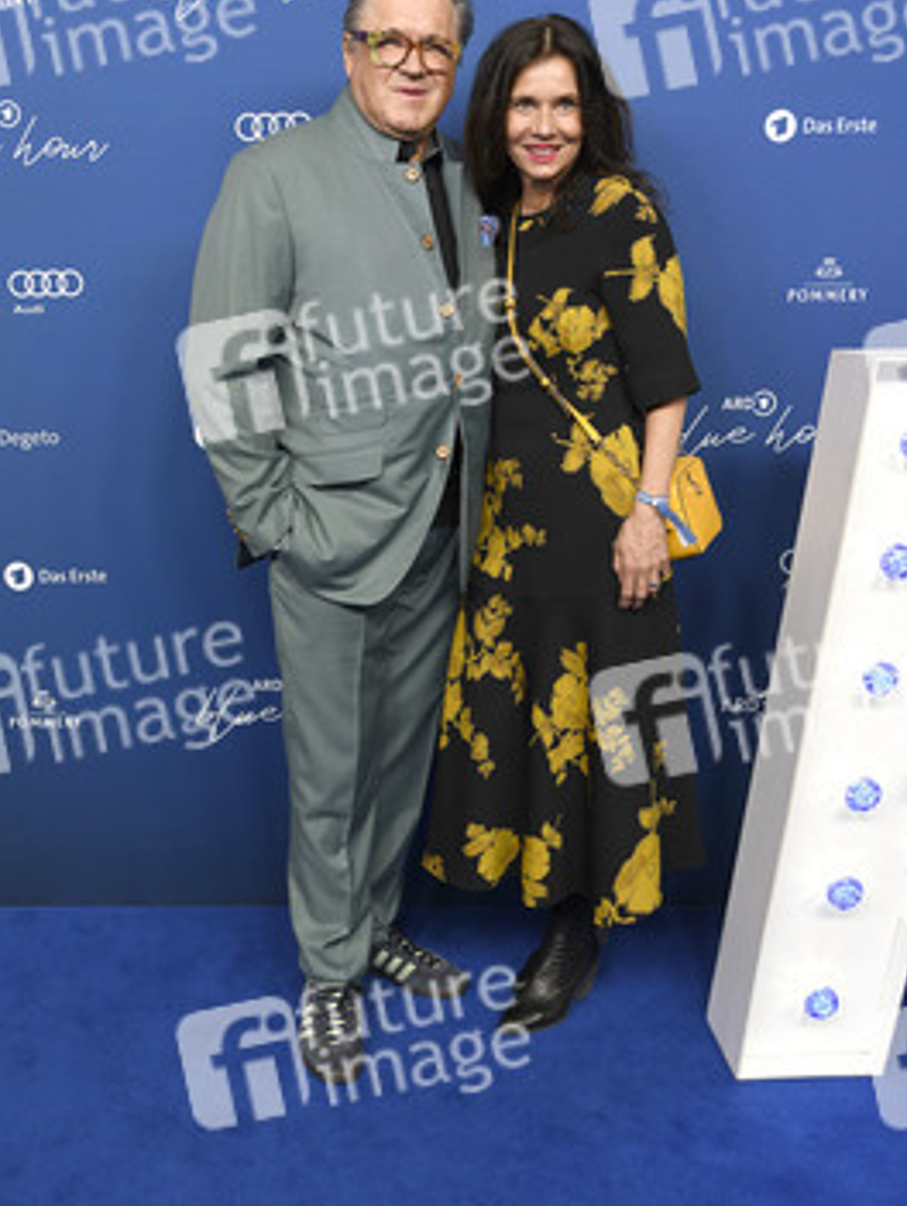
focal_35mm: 35
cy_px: 533
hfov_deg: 40.8
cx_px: 454
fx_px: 1221
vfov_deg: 52.5
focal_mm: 32
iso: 640
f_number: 4
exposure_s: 1/250
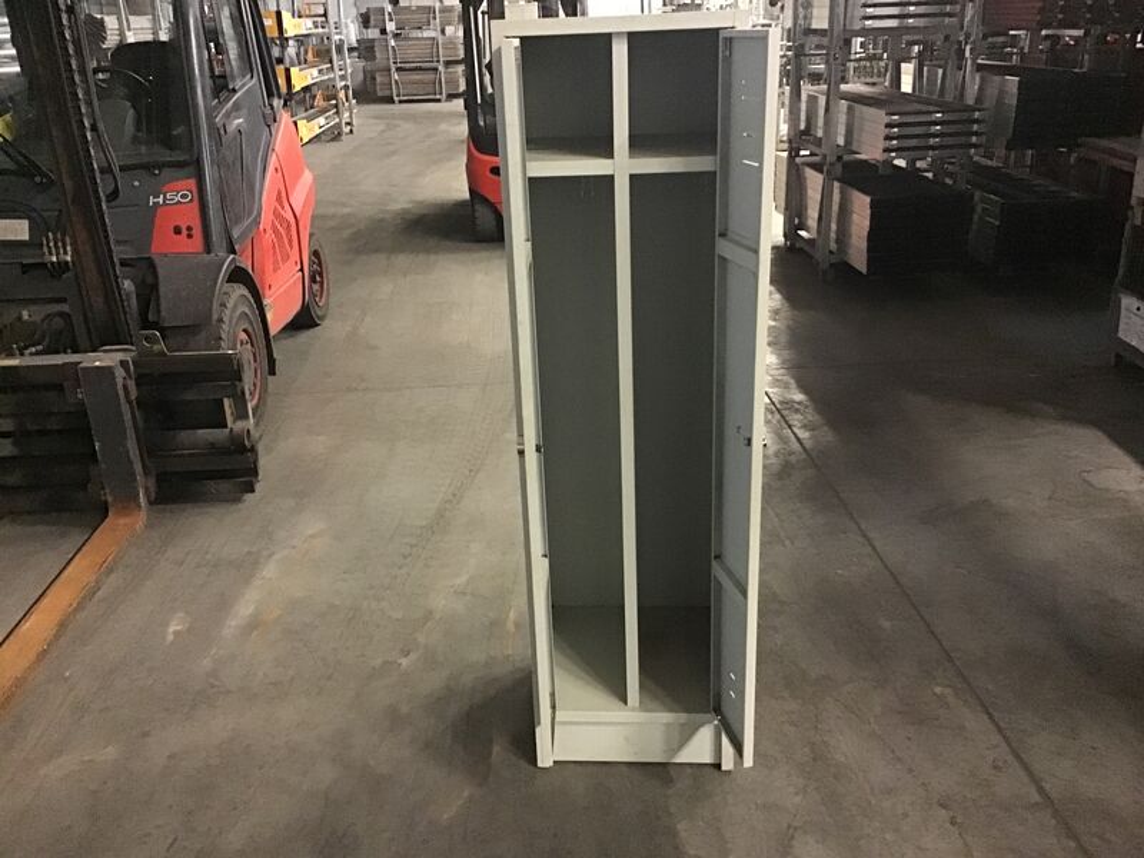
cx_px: 572
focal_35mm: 31
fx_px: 1024
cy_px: 429
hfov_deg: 58.4
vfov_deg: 45.4
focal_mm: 3.3
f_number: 2.4
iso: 800
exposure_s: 1/17
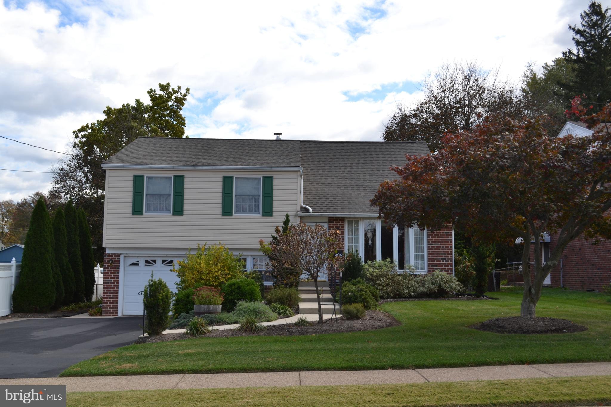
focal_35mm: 36
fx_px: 611
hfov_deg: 53.1
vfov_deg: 36.9
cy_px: 204
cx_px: 306
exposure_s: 1/200
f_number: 7.1
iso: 100
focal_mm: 24
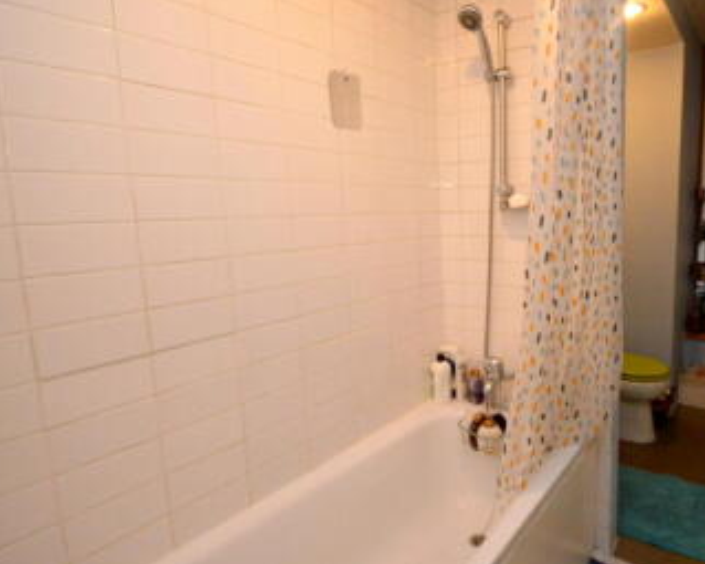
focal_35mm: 21
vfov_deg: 65.5
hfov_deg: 74.4
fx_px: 438
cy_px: 275
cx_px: 488
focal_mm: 10
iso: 1600
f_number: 4
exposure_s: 1/60
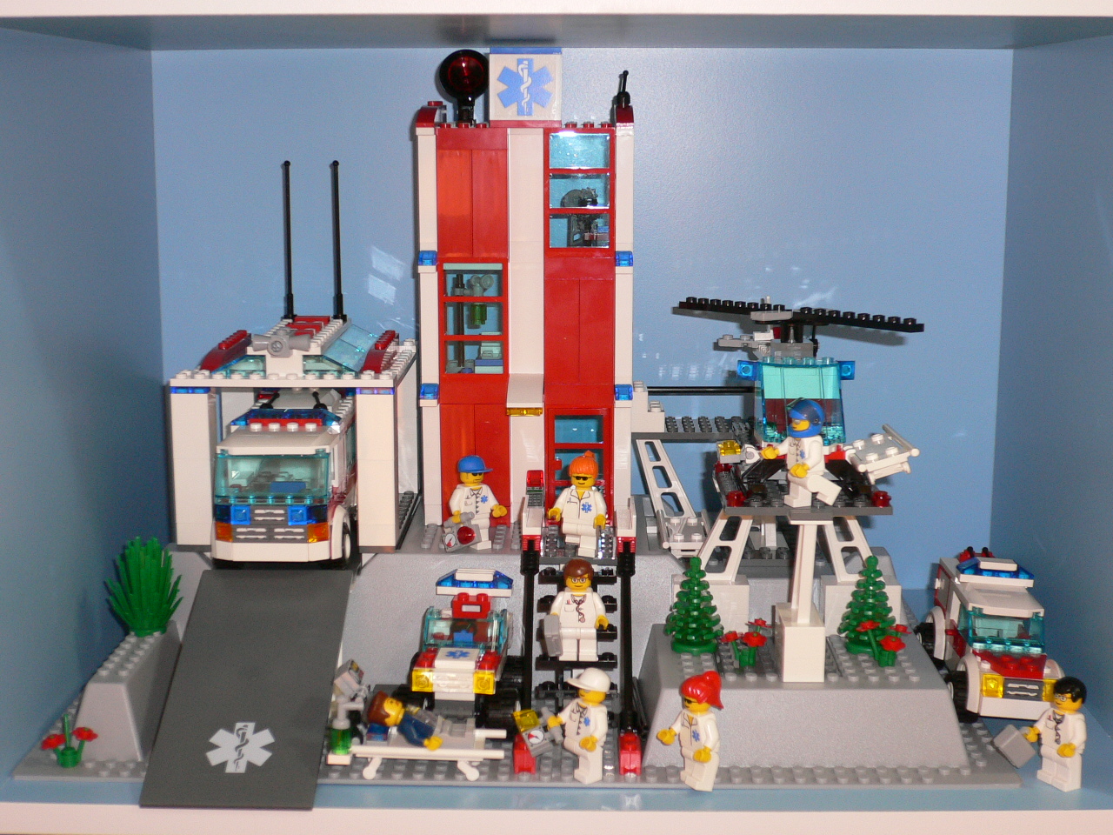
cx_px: 556
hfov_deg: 37.5
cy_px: 418
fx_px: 1640
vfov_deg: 28.6
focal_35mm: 51
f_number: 3.4
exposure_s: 1/8
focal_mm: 8.5
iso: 100
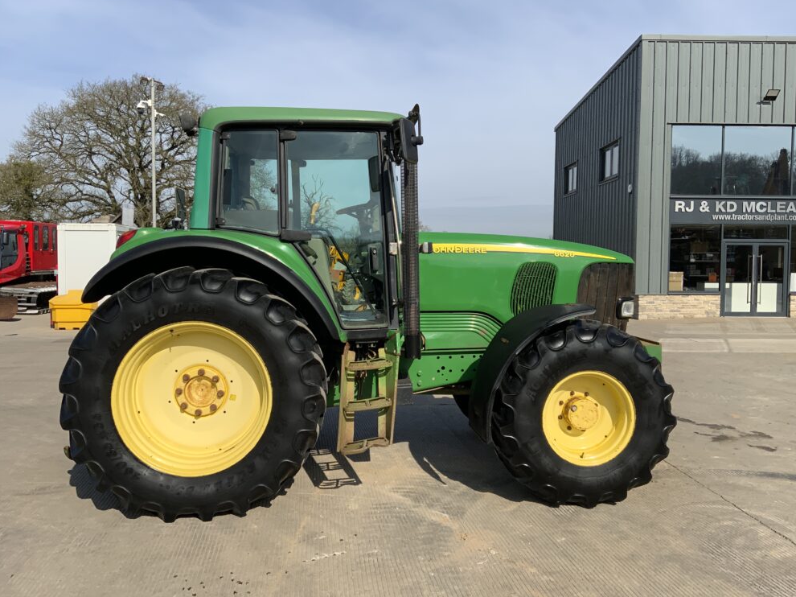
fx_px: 690
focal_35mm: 30
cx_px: 410
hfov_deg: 60.0
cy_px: 289
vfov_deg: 46.8
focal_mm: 3
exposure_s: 1/2667
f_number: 1.8
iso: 16
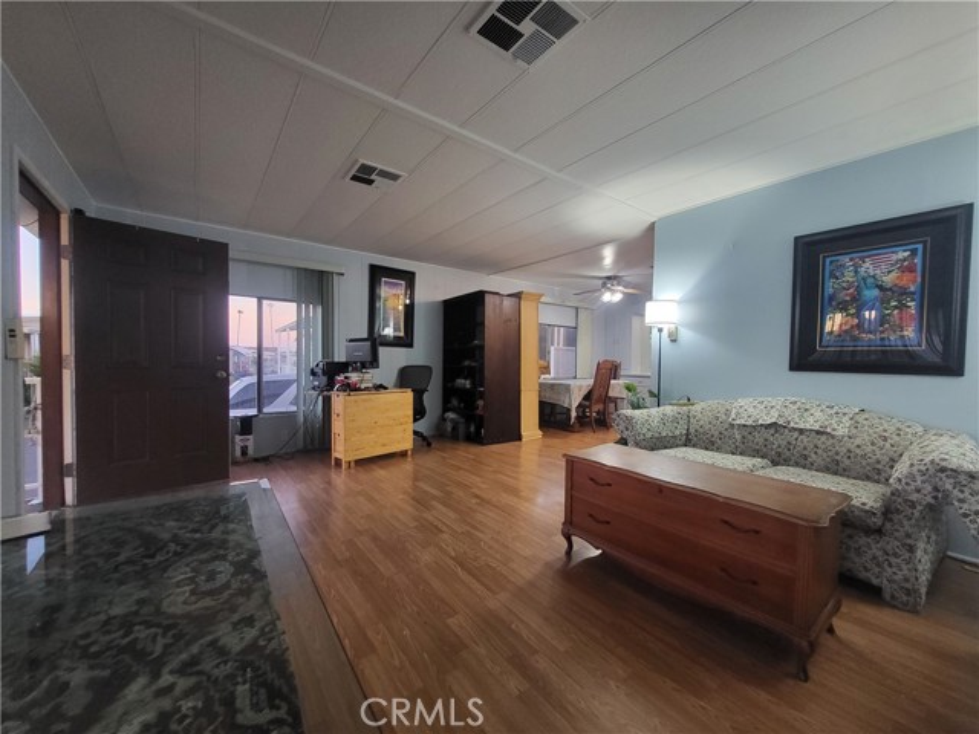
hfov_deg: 106.2
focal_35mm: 13
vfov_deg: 89.9
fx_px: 368
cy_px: 367
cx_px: 490
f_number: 2.2
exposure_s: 1/40
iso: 320
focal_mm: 1.74
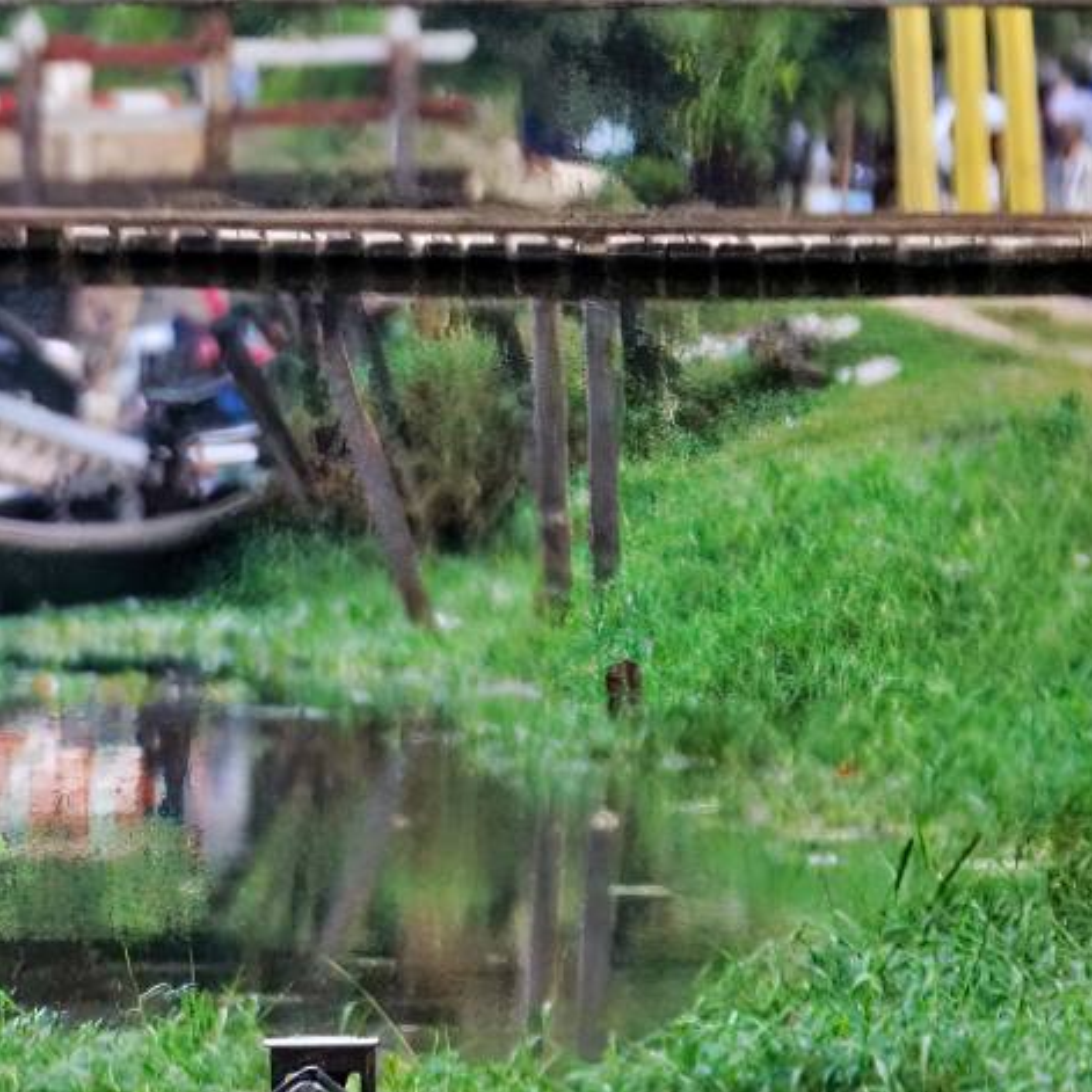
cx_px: -821
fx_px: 37118
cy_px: 1036
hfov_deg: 1.7
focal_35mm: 1040
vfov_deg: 1.7
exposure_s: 1/320
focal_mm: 300
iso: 800
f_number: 5.6
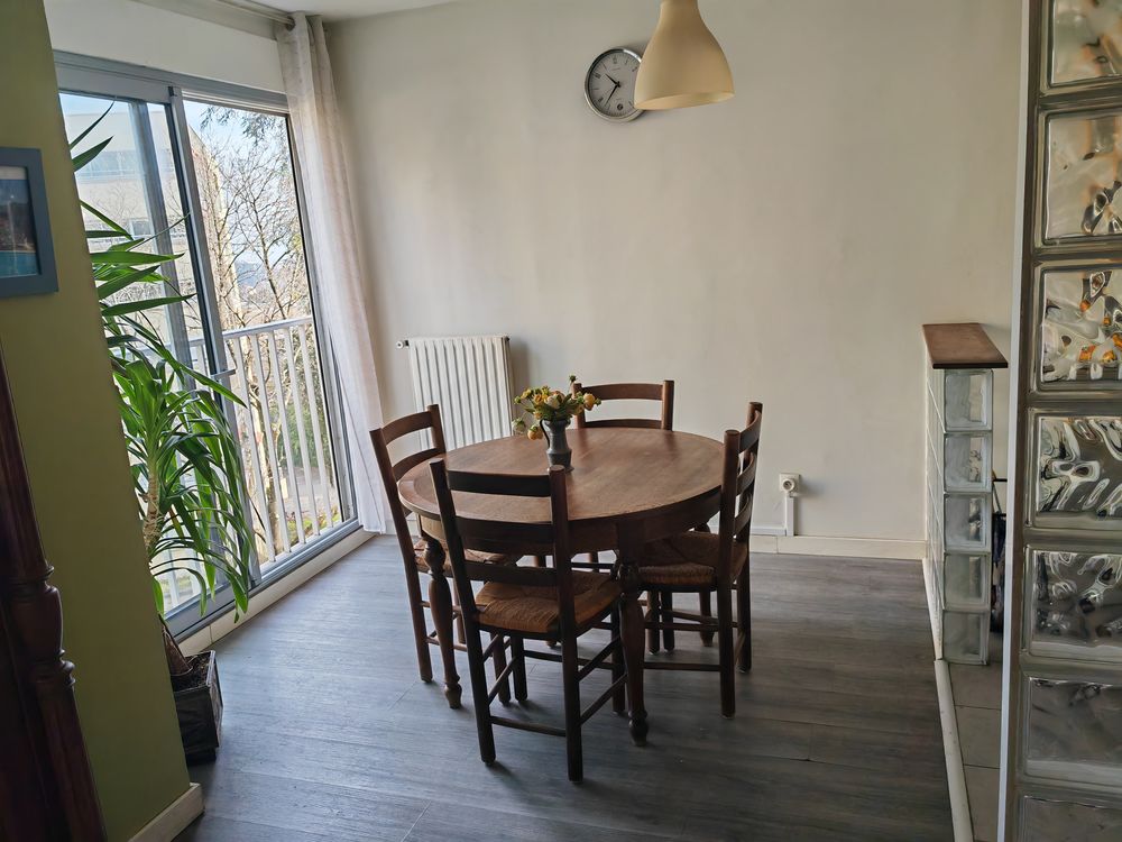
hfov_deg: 65.3
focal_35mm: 27
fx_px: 875
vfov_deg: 51.4
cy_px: 421
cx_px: 561
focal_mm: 5.53
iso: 80
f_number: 1.8
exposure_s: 1/400
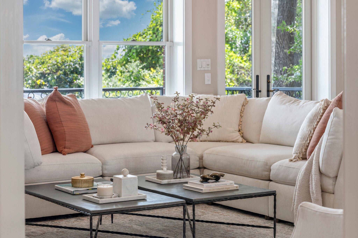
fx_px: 845
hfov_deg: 23.9
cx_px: 179
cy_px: 119
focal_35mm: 85
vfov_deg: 16.0
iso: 320
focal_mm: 85
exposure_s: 1/60
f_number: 6.3
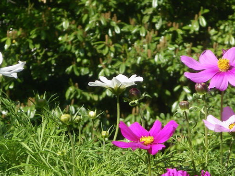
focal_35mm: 180
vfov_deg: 8.1
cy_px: 238
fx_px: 1222
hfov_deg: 11.0
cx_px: 152
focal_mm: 9.8
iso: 64
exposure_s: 1/320
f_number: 3.7
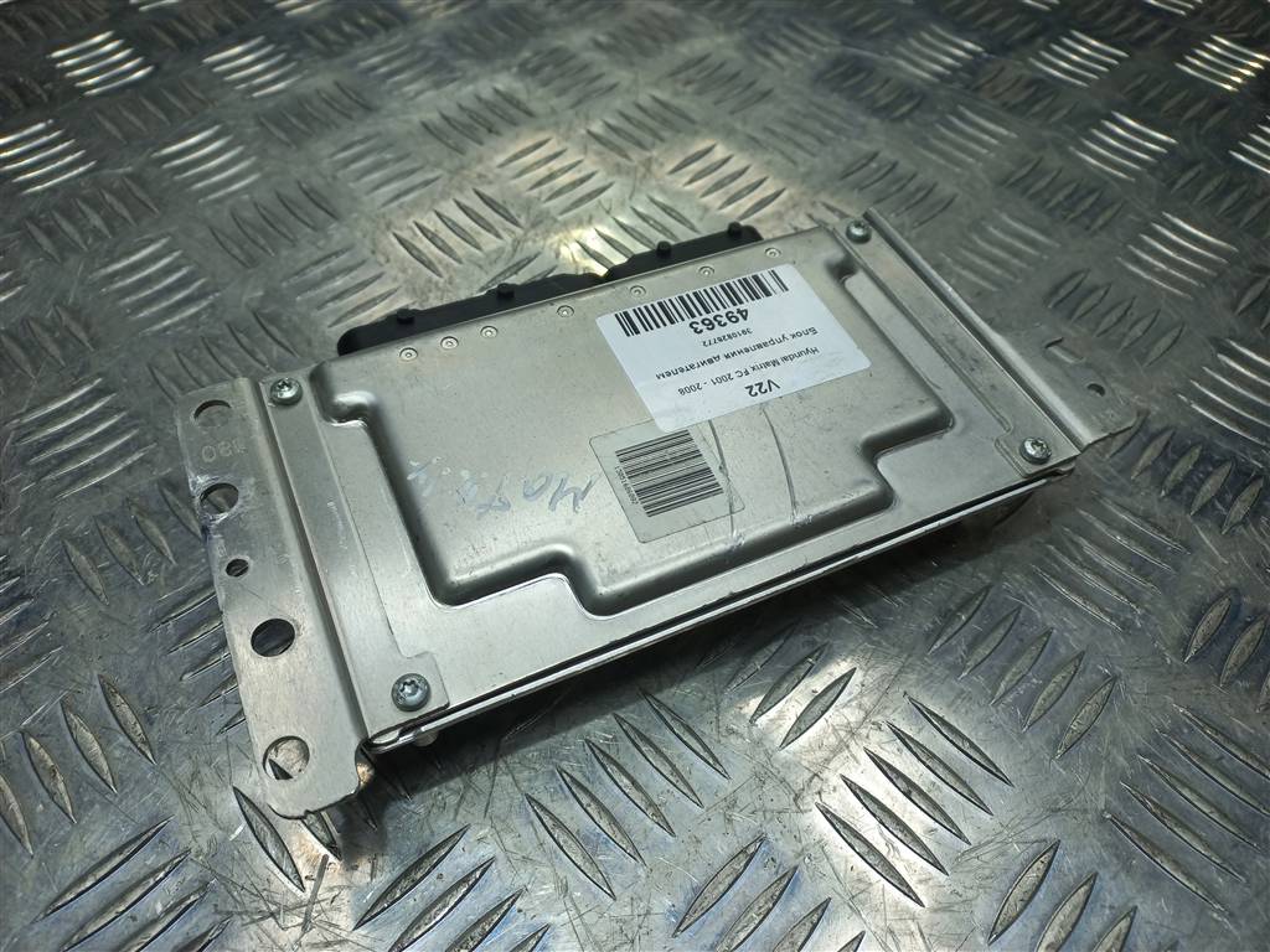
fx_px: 917
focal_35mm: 25
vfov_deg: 54.9
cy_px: 476
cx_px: 635
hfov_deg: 69.4
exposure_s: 1/104
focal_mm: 4.6
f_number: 1.8
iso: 25
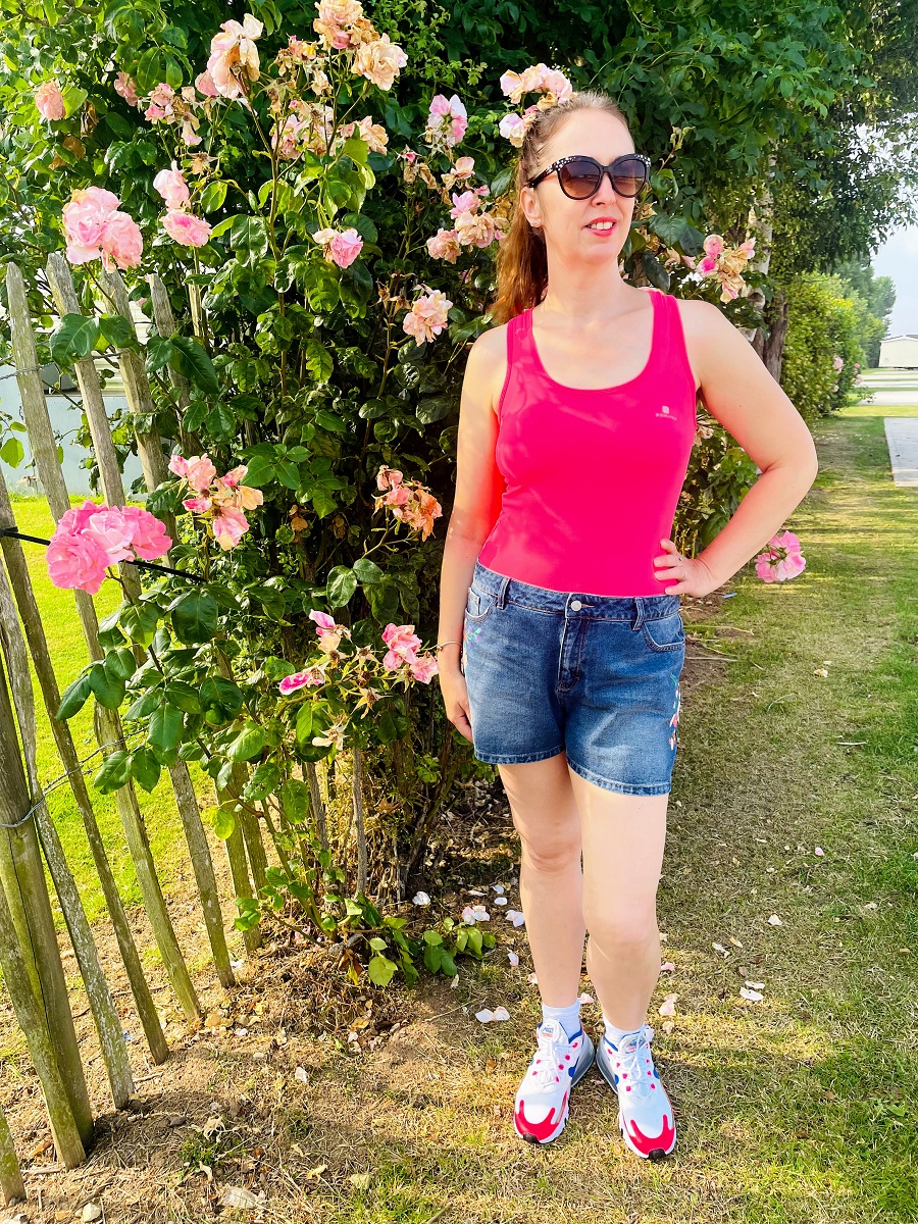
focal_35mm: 26
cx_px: 459
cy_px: 612
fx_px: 919
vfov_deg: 67.3
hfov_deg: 53.1
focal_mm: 4.2
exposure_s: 1/875
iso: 32
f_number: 1.6
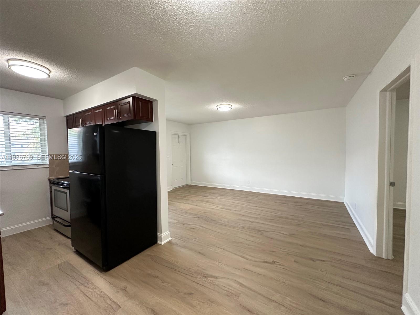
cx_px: 210
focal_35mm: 14
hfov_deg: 102.1
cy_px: 158
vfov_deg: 85.7
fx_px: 170
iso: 250
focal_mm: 2.22
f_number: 2.2
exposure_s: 1/120
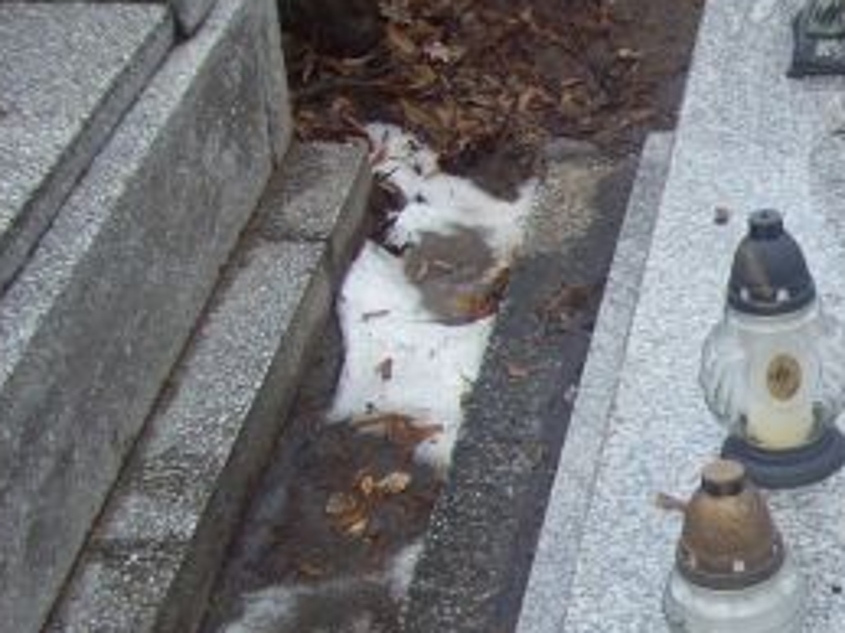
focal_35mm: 89
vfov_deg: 16.5
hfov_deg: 20.5
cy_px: 493
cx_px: 1031
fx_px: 2172
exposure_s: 1/117
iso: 80
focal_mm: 6
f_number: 2.7
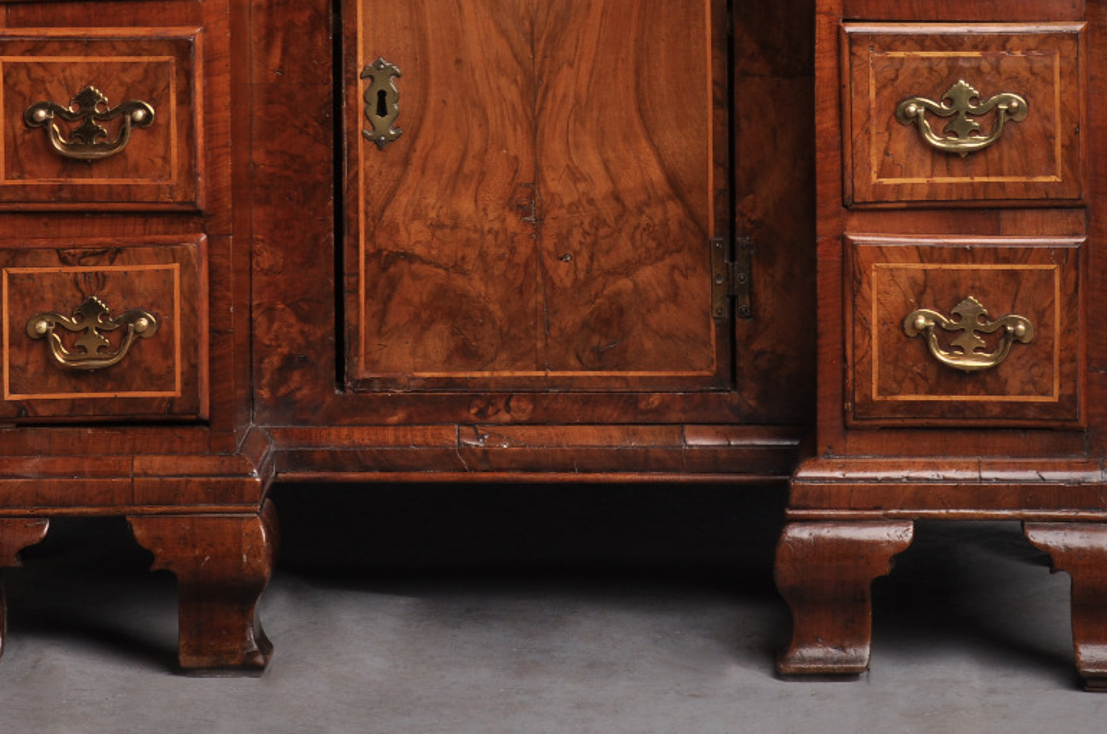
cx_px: 482
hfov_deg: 10.0
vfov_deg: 6.6
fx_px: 6324
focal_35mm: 206
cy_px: -23
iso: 100
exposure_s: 1/125
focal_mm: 66
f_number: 5.6
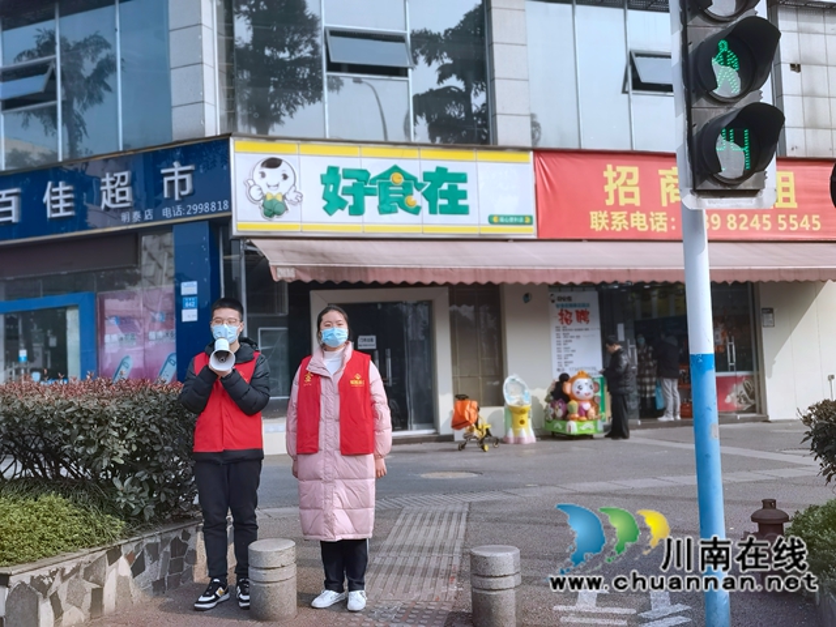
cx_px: 418
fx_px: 1014
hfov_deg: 44.8
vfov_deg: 34.3
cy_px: 314
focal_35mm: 42
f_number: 1.9
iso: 50
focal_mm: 5.58
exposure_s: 1/799
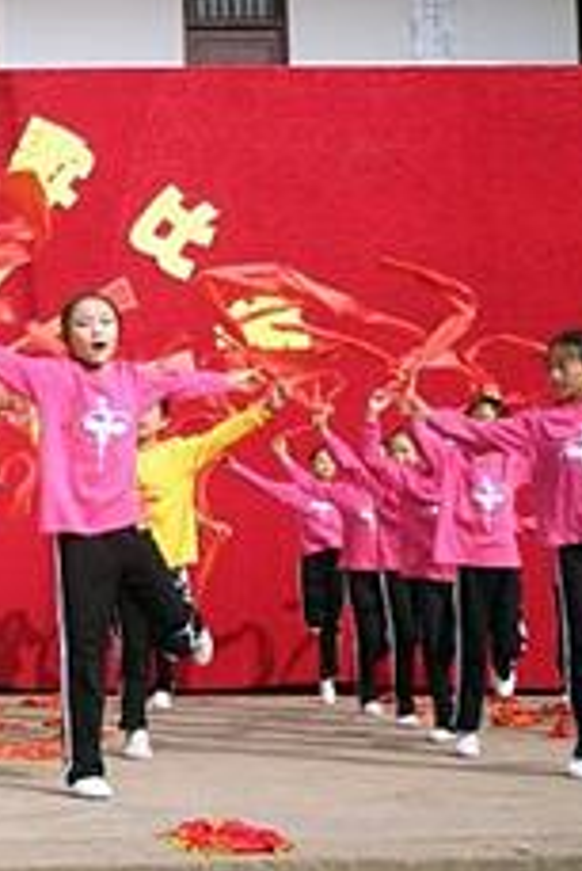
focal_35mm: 69
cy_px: 506
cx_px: -122
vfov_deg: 29.2
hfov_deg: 18.7
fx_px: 1671
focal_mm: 6.7
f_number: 4.5
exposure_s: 1/200
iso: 50
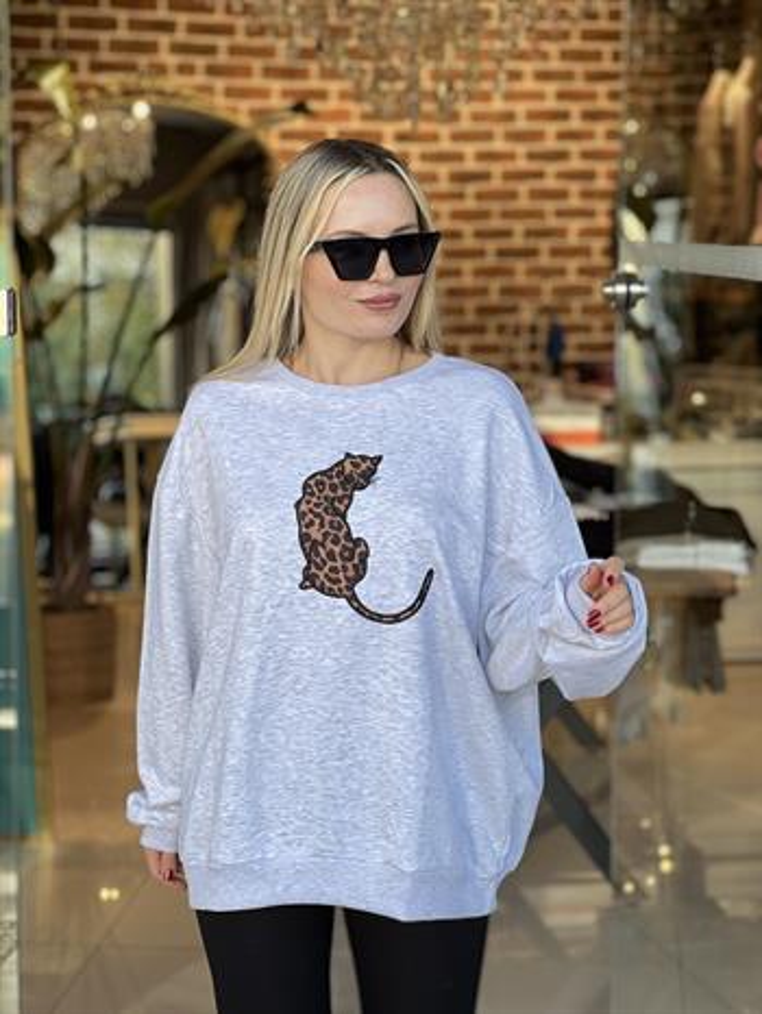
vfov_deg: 25.3
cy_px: 507
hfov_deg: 19.2
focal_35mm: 77
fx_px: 2258
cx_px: 381
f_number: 2.8
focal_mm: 9
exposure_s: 1/100
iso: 40
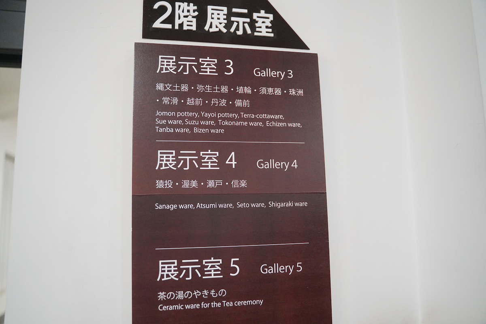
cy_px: 162
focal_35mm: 28
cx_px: 243
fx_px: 378
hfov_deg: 65.5
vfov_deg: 46.4
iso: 5000
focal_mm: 28
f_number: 2.8
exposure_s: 1/160
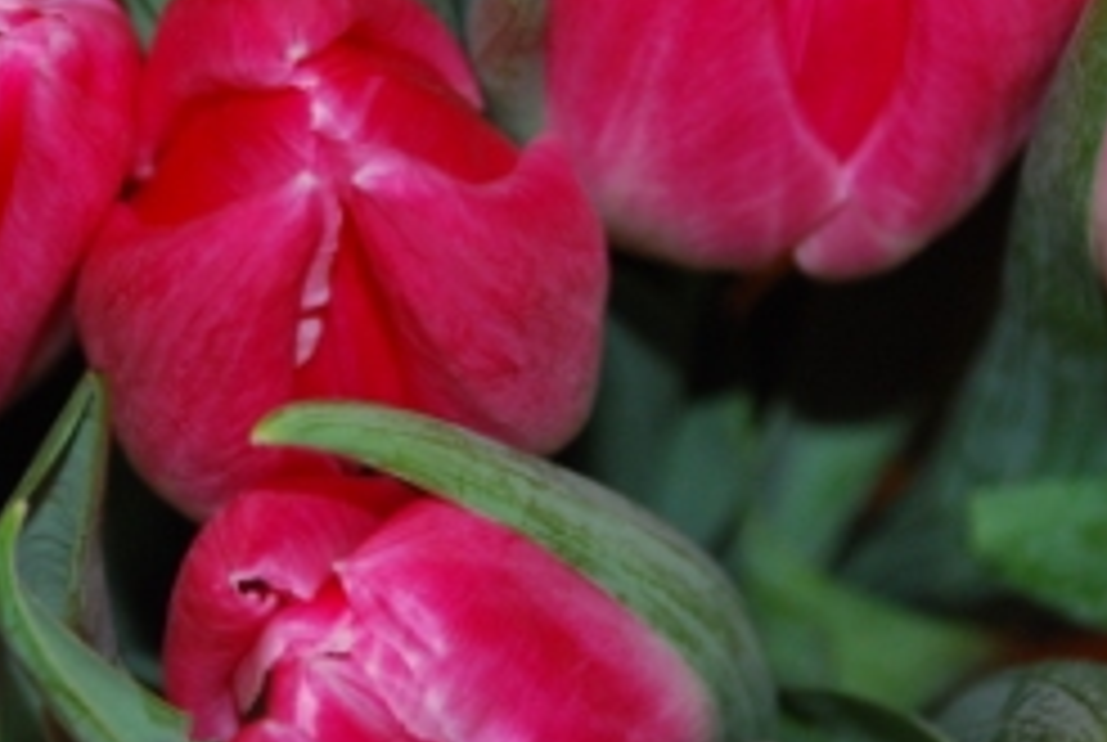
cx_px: 238
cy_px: 85
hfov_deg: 10.0
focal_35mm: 205
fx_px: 6312
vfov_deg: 6.7
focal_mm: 75
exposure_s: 1/125
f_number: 7.1
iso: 800
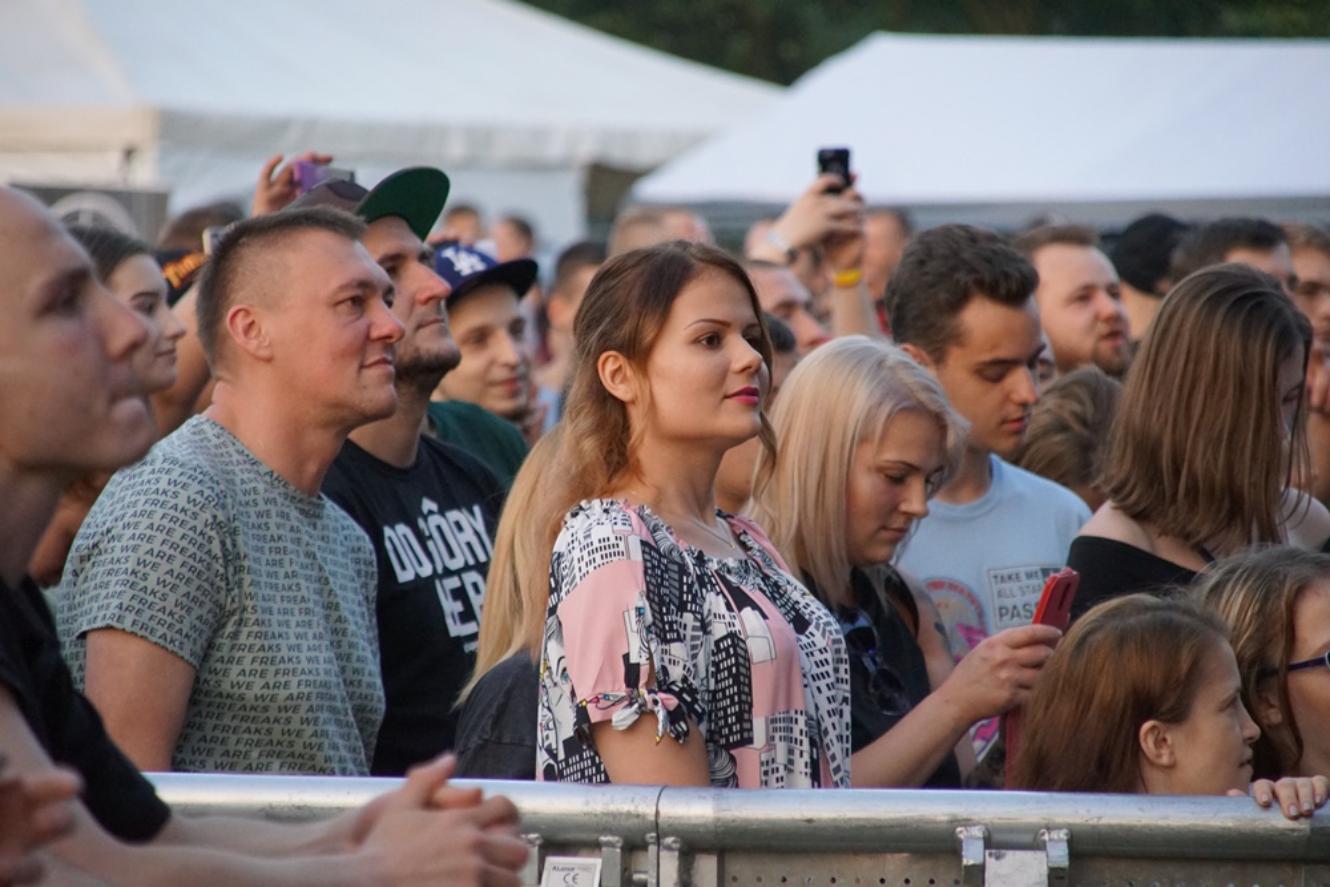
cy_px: 444
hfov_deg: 7.6
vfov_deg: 5.1
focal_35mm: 270
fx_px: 9976
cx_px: 665
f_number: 6.3
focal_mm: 180
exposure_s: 1/320
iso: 2500
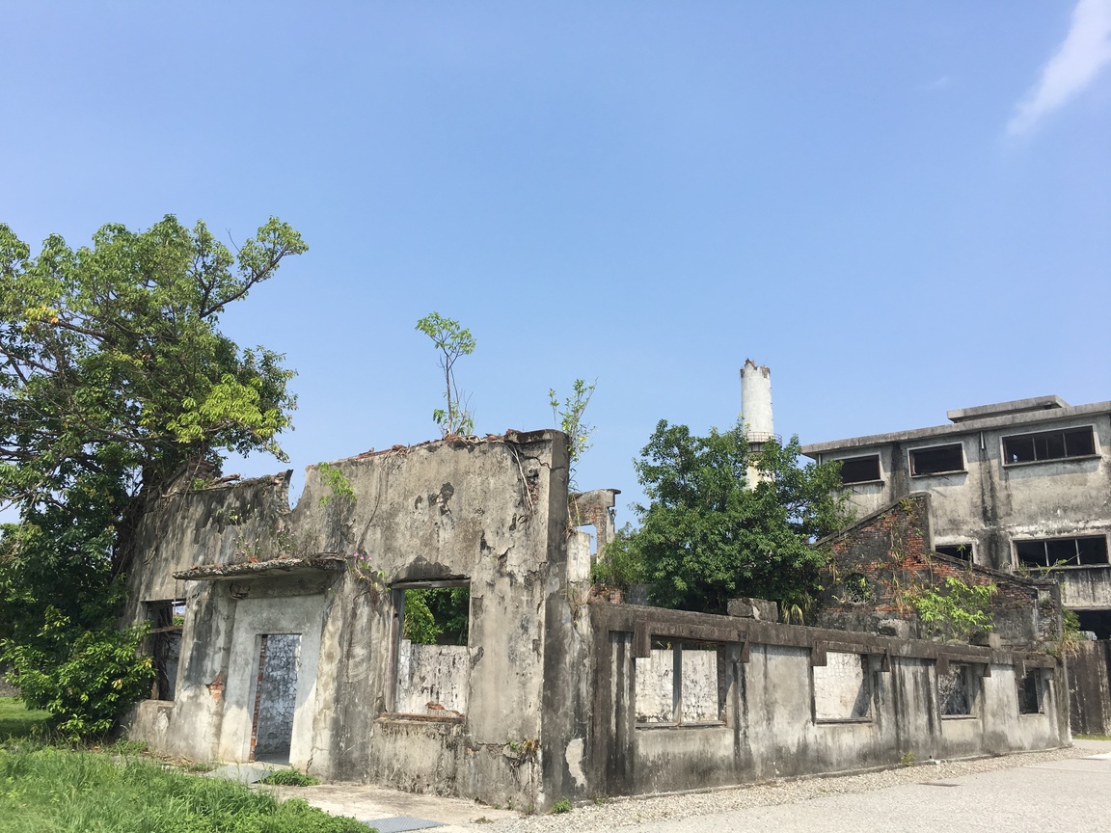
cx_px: 556
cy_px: 416
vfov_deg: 48.2
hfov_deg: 61.7
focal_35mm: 29
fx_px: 931
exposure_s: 1/1451
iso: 25
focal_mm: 4.15
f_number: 2.2
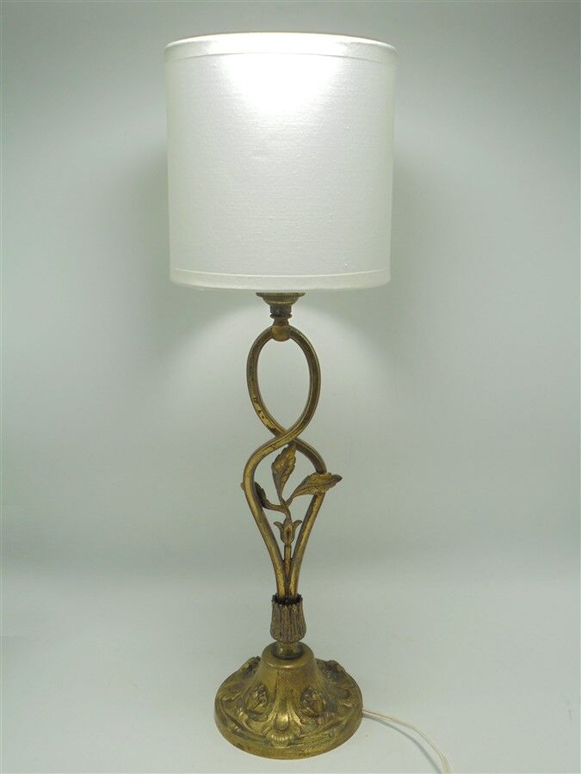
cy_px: 387
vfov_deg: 49.0
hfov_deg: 37.7
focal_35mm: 38
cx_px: 290
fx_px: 850
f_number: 4.2
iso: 100
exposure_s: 1/80
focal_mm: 6.9
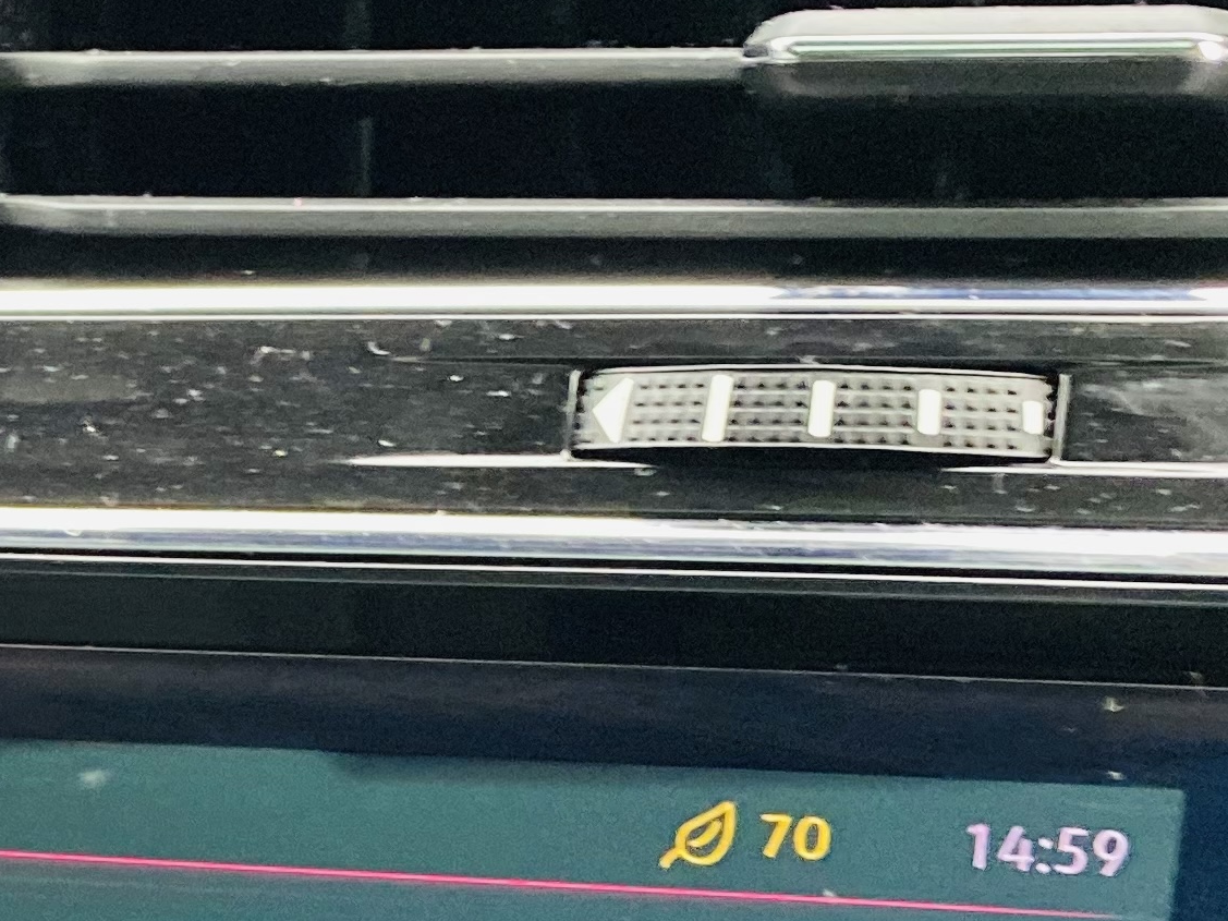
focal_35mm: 93
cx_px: -125
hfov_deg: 20.1
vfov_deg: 15.0
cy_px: 1288
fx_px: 3299
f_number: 1.8
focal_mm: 4.25
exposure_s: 1/26
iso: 500
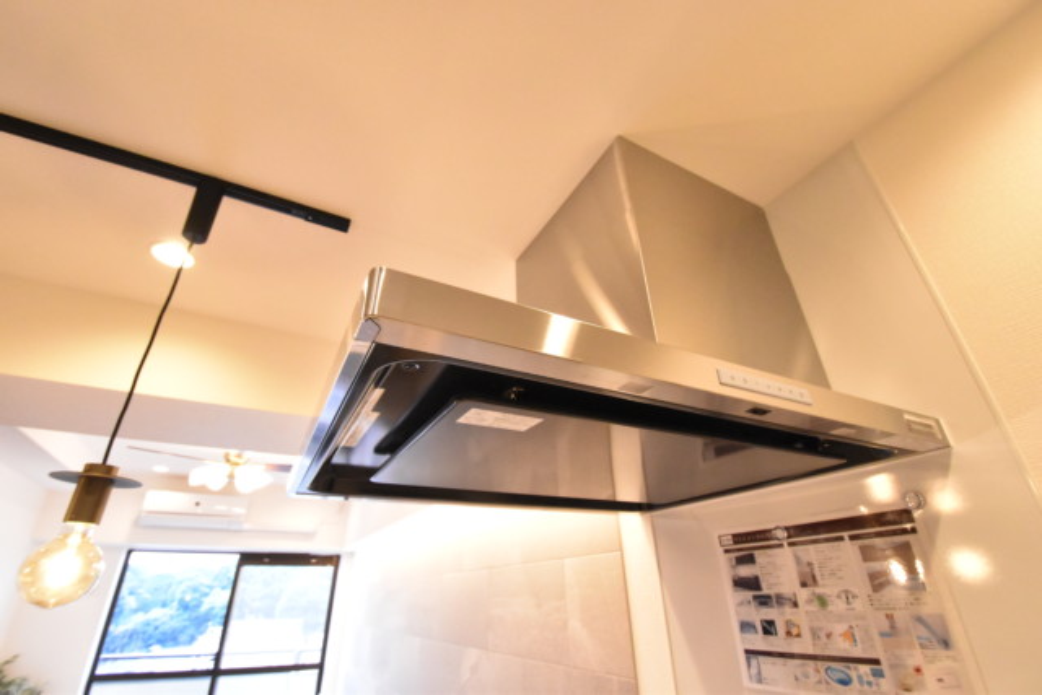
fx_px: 434
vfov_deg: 77.4
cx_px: 521
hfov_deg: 100.4
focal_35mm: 15
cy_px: 348
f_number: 6.3
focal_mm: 10
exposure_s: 1/160
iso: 6400
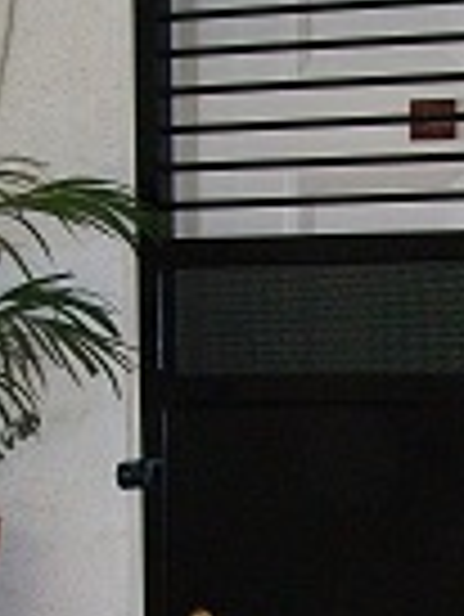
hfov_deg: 10.2
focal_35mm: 142
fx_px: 2534
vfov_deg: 13.8
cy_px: 560
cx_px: 610
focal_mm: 9.5
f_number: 3.4
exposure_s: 1/80
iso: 160
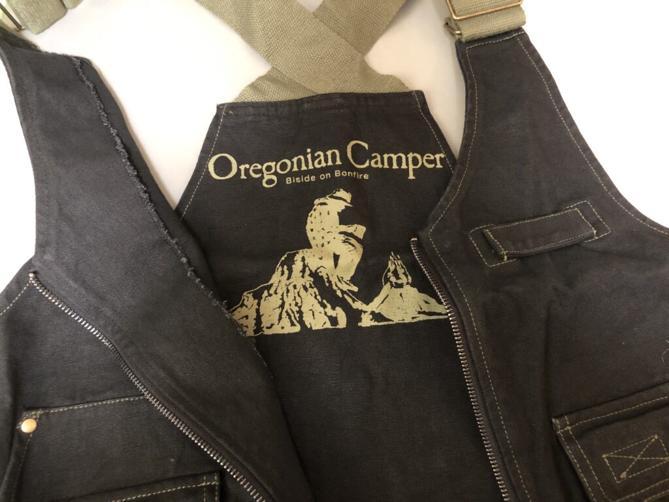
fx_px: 541
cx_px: 334
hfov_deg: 63.4
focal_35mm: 28
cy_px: 251
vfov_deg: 49.7
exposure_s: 1/4
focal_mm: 3.99
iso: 100
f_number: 1.8
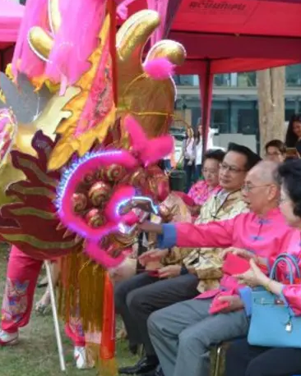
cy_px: 207
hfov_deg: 22.8
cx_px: 127
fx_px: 747
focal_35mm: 67
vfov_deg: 28.3
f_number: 9
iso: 2000
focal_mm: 28
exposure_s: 1/125
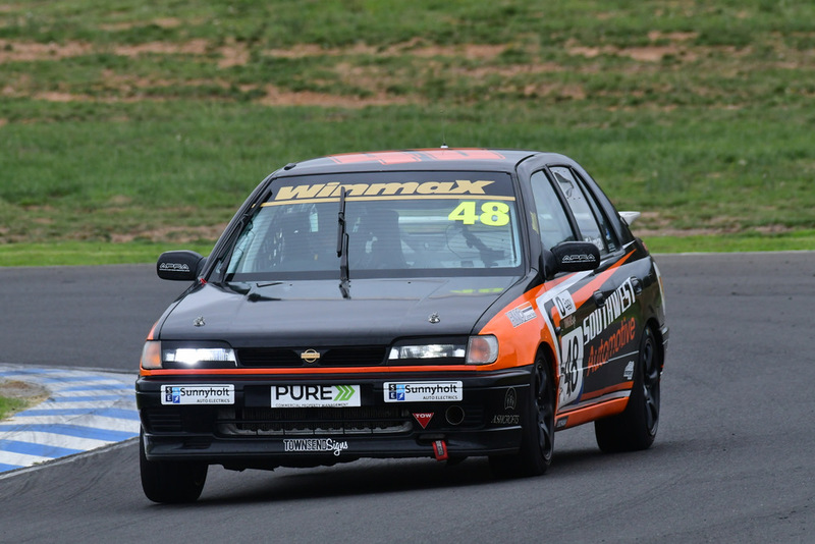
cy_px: 272
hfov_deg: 2.7
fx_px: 16984
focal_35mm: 750
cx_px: 408
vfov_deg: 1.8
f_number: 11
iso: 1000
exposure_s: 1/640
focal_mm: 500
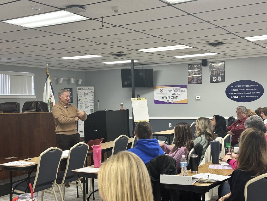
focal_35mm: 48
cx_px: 134
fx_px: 370
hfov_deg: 39.7
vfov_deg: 30.3
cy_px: 100
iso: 125
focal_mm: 6.86
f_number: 1.78
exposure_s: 1/60
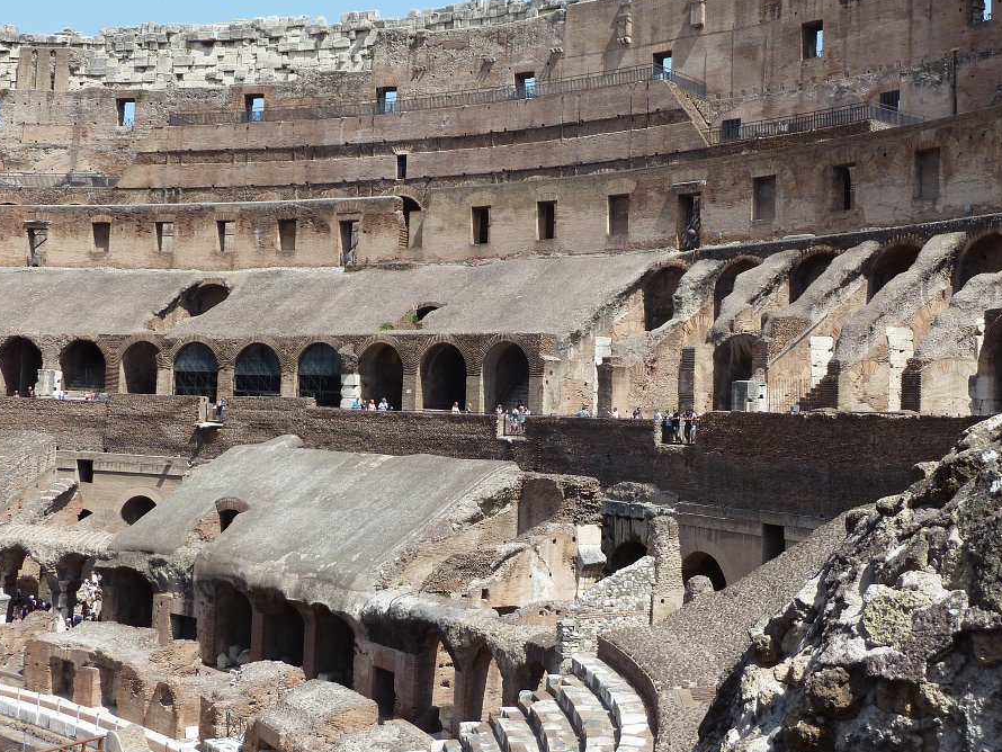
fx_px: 1332
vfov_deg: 31.5
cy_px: 346
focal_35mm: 46
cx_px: 563
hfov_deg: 41.2
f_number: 4
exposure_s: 1/400
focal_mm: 6.5
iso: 80
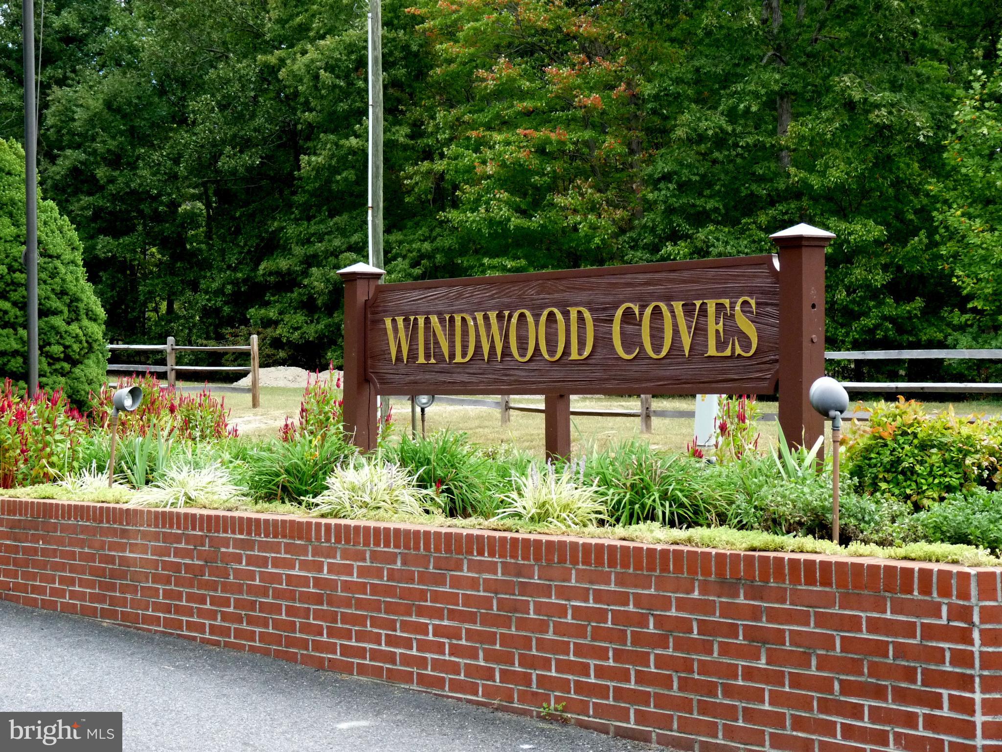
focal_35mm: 67
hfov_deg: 29.0
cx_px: 501
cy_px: 376
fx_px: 1939
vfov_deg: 21.9
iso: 320
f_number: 3.4
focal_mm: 11.9
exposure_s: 1/500
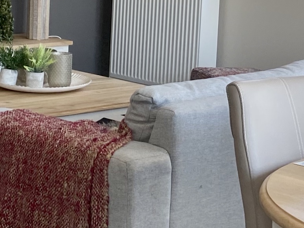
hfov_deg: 14.9
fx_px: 1159
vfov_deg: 11.1
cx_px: 229
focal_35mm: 132
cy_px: 8
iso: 32
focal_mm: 4.25
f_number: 1.8
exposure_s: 1/122
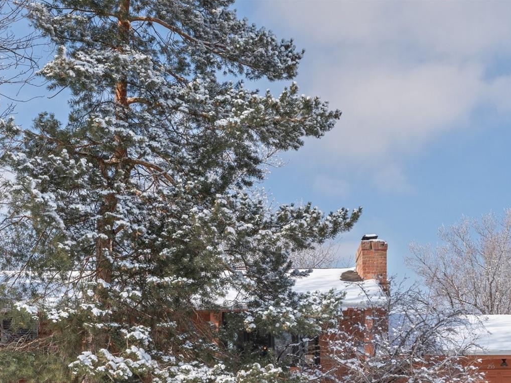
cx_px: 313
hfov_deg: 37.5
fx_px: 749
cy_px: 267
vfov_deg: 28.4
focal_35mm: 51
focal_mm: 33.5
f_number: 11
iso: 640
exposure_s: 1/640
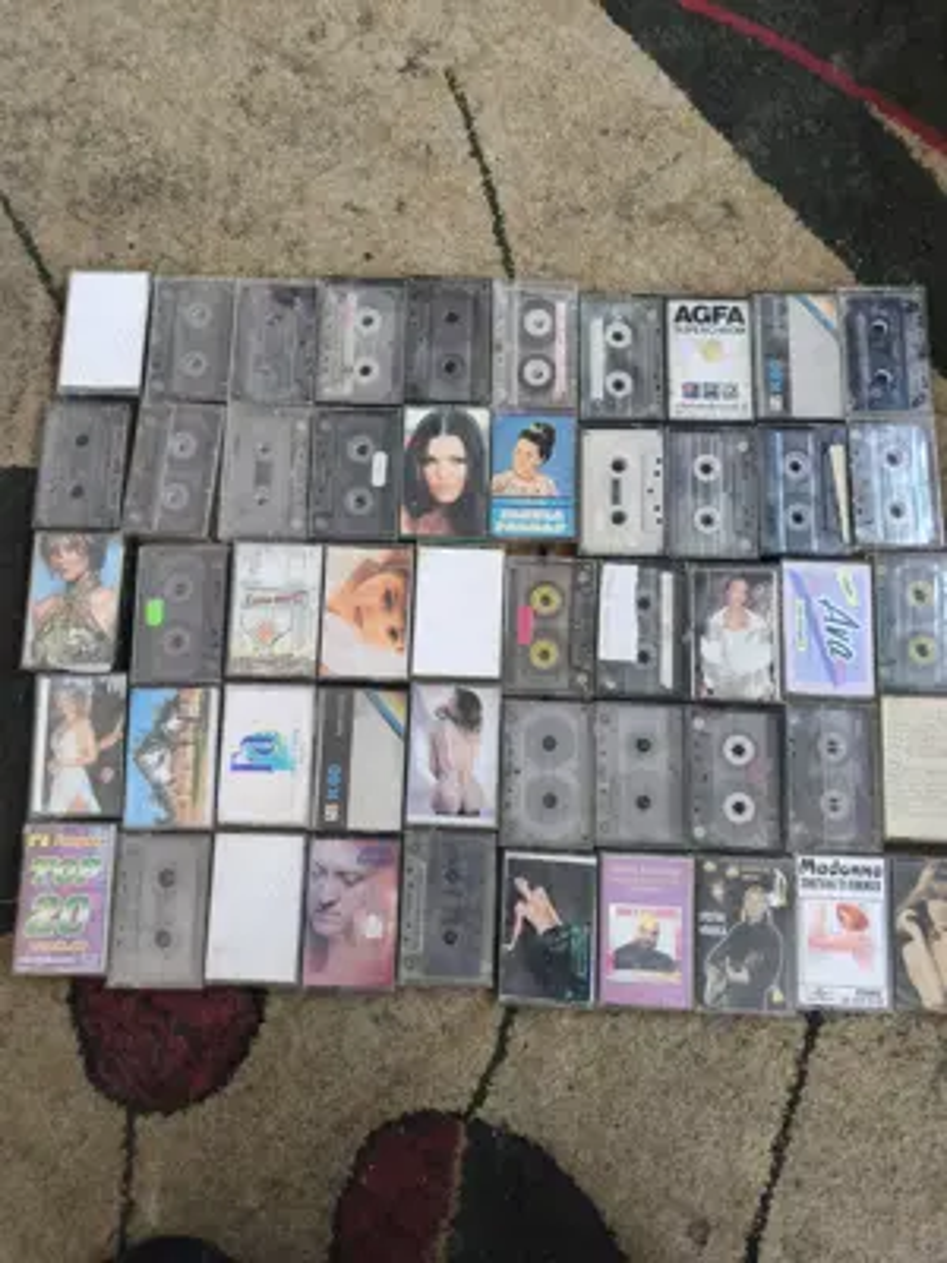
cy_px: 632
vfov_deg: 73.9
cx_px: 474
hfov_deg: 58.9
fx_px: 839
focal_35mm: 23
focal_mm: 6.14
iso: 1600
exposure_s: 1/25
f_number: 1.65
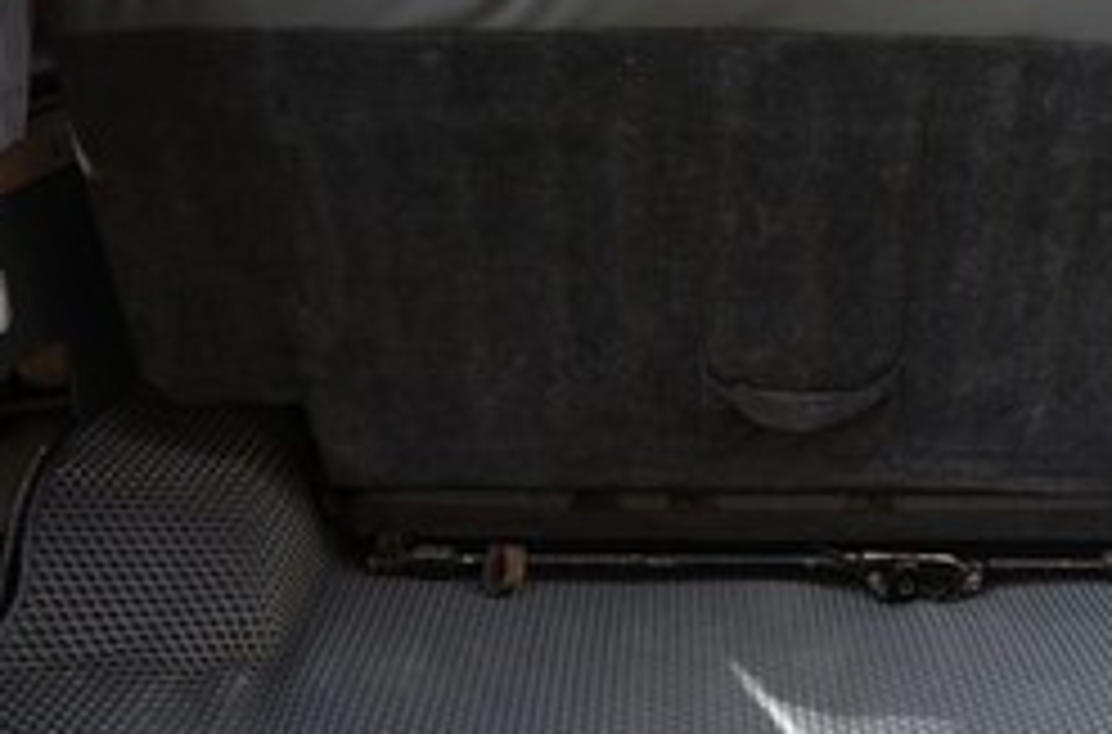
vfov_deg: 28.8
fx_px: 1416
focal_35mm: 46
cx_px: 770
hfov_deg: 42.1
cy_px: 495
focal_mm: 18
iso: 360
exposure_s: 1/125
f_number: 5.6
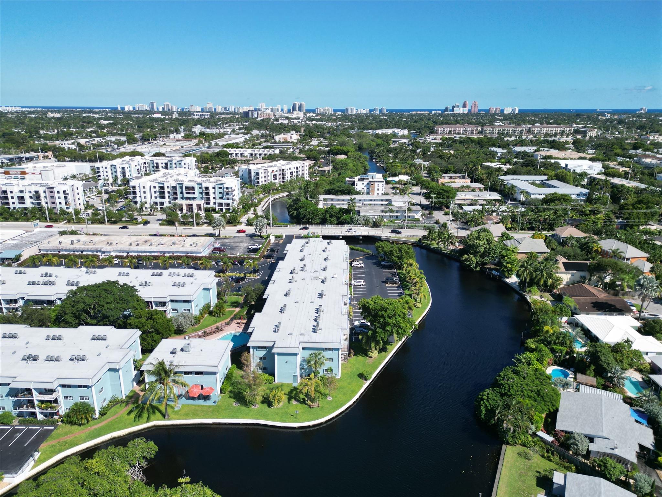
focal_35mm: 24
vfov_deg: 56.8
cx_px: 331
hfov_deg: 71.6
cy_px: 248
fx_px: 459
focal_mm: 6.72
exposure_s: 1/4000
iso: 130
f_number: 1.7
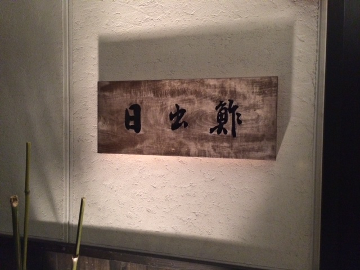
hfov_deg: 60.0
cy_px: 135
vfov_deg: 46.8
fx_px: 312
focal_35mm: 30
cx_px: 180
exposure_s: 1/15
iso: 320
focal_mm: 4.12
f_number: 2.2
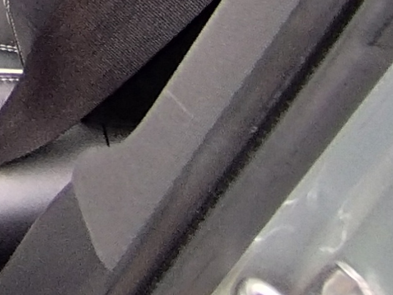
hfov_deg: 18.4
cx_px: -319
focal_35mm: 83
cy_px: -350
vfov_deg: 14.0
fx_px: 942
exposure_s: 1/33.3
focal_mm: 1.65
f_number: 2.2
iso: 80
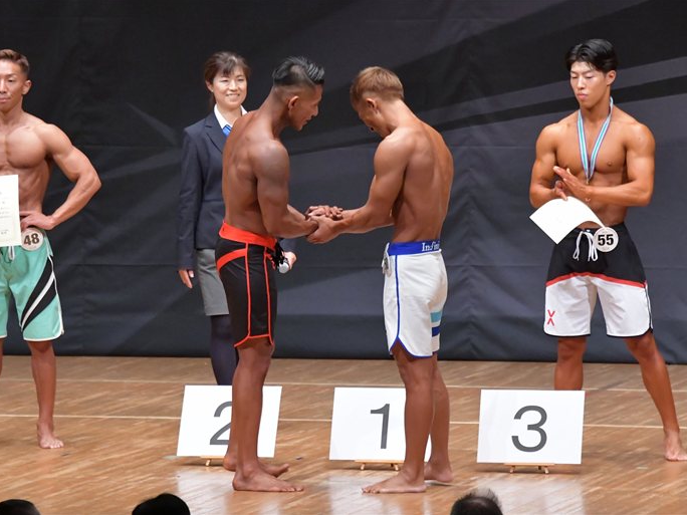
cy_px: 257
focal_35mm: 294
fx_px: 5835
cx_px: 321
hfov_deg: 6.7
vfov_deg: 5.1
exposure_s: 1/400
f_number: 5.6
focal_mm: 180
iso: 8000
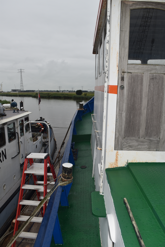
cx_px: 82
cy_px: 124
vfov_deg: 67.4
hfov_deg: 47.9
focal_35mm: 27
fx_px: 186
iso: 100
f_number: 6.3
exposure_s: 1/160
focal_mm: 18
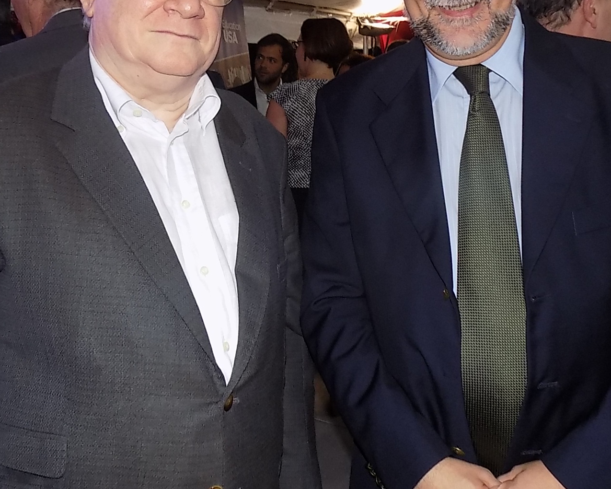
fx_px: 723
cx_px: 304
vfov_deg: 36.9
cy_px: 155
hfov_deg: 45.8
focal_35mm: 40
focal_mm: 4
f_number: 3.1
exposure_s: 1/30
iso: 200
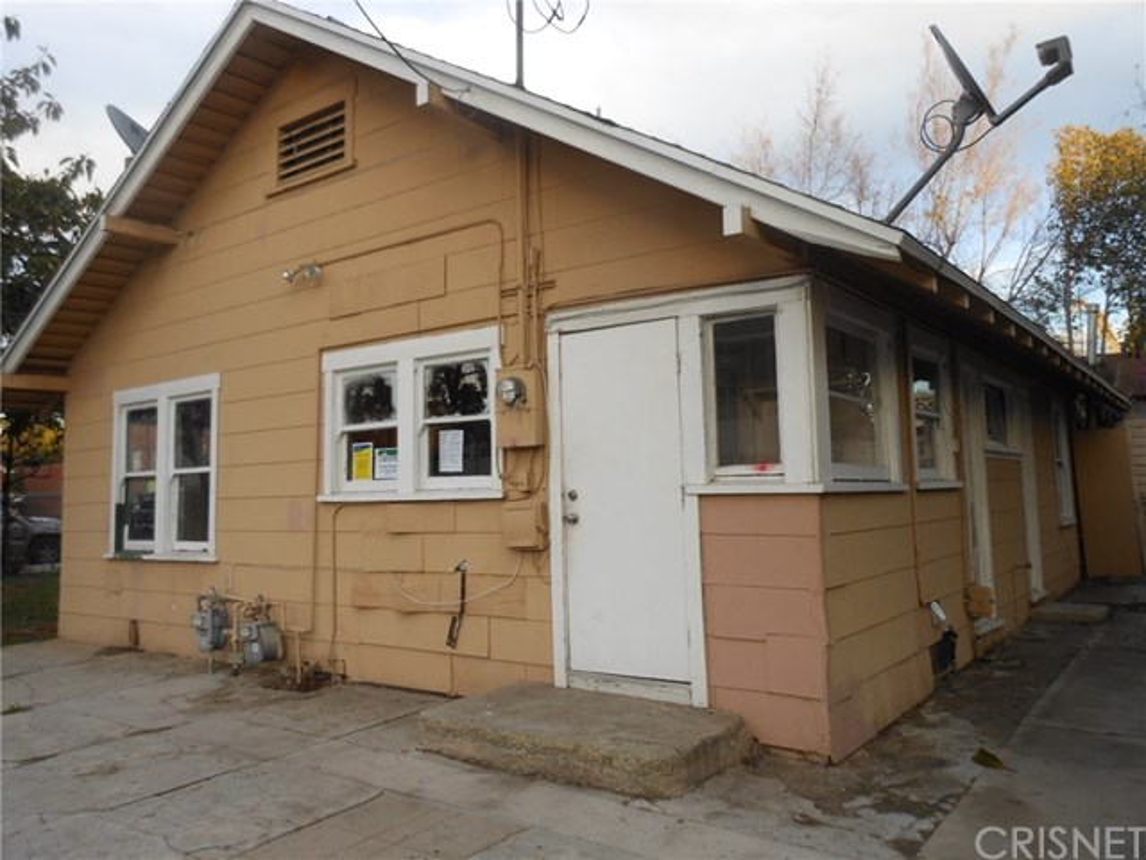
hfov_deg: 63.4
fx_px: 927
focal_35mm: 28
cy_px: 430
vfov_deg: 49.7
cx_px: 573
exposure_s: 1/80
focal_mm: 5
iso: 80
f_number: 3.7
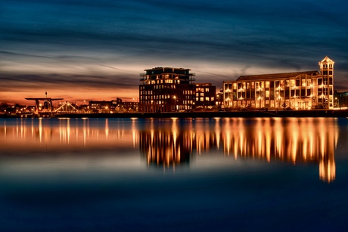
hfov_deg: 41.9
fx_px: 454
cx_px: 174
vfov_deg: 28.7
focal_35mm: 47
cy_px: 116
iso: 100
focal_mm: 47
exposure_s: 30
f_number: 14
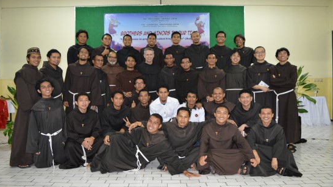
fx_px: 256
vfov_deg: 40.2
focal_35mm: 29
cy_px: 95
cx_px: 163
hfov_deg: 66.1
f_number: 3.5
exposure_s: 1/60
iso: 2500
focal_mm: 18
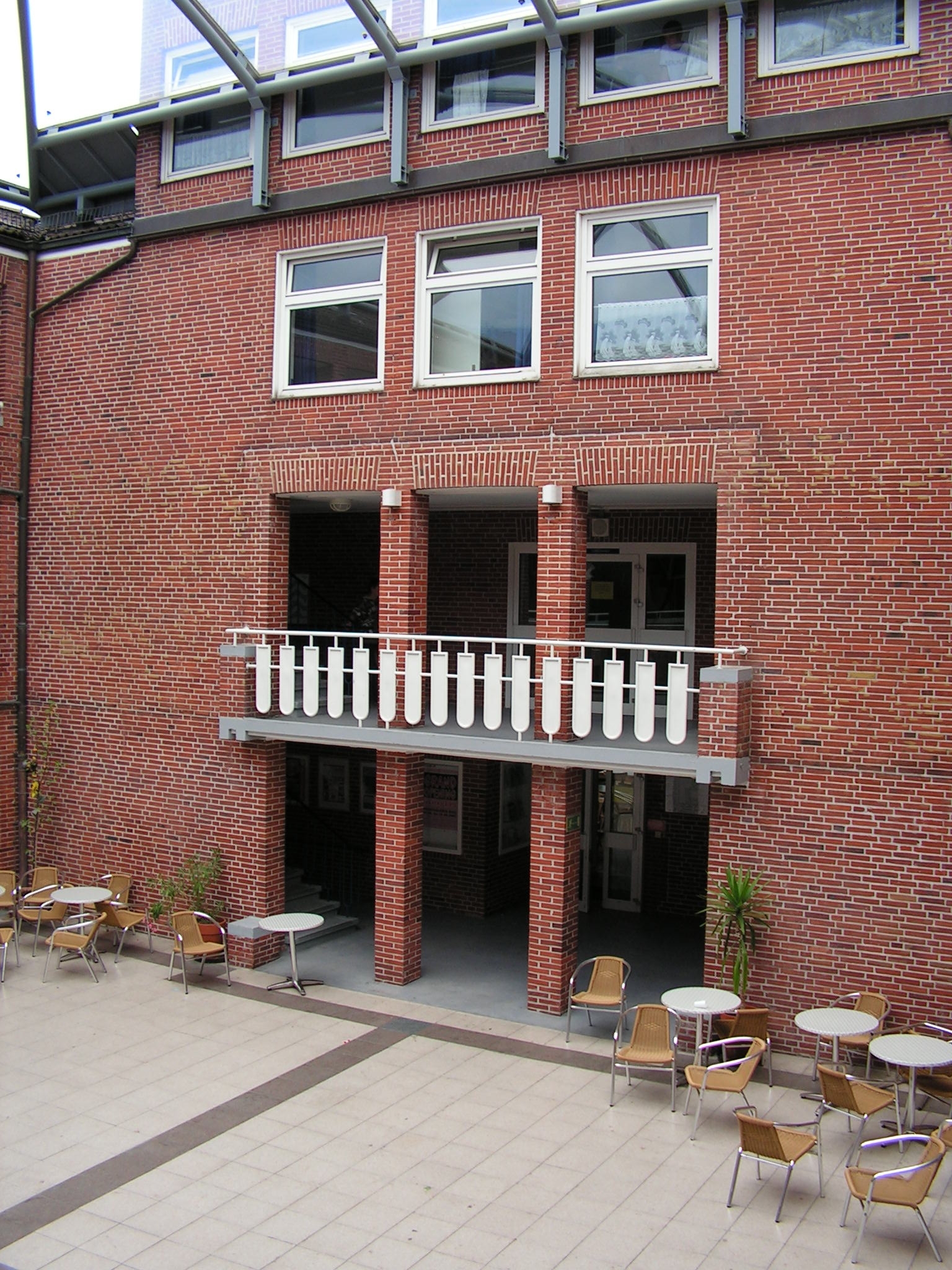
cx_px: 476
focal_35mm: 36
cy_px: 635
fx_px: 1320
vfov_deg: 51.4
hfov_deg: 39.7
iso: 64
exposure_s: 1/100
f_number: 3.2
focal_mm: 6
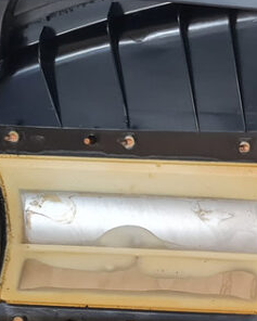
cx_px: 483
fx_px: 1140
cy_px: 268
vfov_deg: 15.9
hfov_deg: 11.7
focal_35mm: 120
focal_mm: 5.4
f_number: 1.8
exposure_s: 1/100
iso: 320
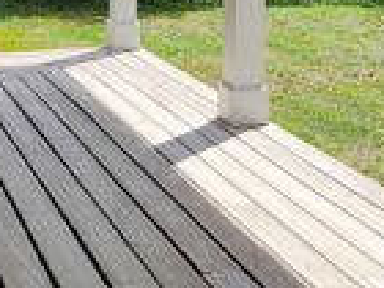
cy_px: 56
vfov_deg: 15.8
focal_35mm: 93
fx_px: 1032
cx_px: 208
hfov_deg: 21.1
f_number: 1.8
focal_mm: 5.4
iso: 40
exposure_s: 1/2500
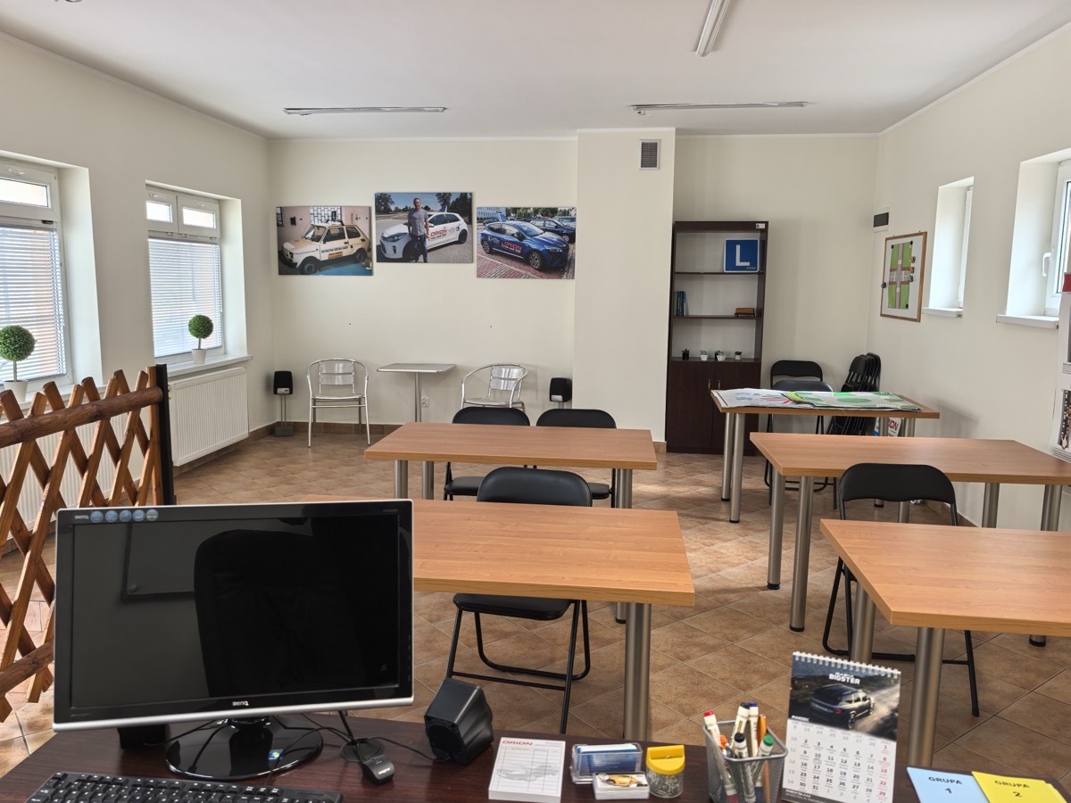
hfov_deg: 65.3
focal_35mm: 27
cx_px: 536
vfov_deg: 51.4
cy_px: 402
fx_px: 835
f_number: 1.6
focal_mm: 8.5
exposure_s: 1/100
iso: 50
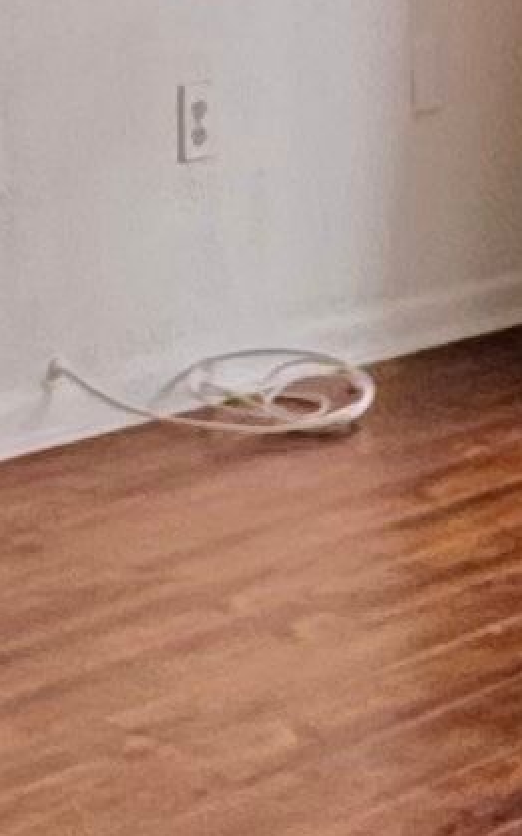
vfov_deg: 13.8
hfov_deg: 9.1
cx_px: 62
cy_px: -332
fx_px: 3278
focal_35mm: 144
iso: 200
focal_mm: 2.22
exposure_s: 1/99
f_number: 2.2
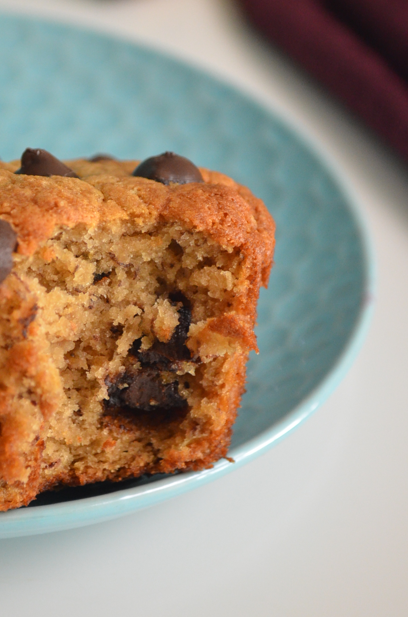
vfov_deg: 18.7
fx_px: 1859
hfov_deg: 12.5
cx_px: 84
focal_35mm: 109
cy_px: 176
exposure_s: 1/50
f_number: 5.3
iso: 1600
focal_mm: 45
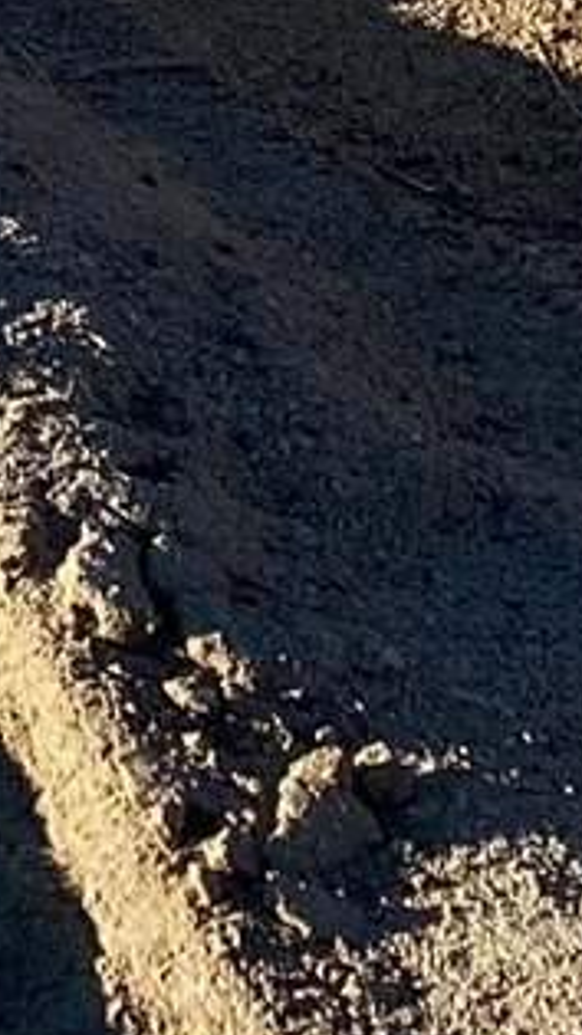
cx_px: -947
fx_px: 5684
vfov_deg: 8.8
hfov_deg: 5.6
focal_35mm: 207
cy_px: -1968
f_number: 1.8
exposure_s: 1/2141
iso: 32
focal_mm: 4.25
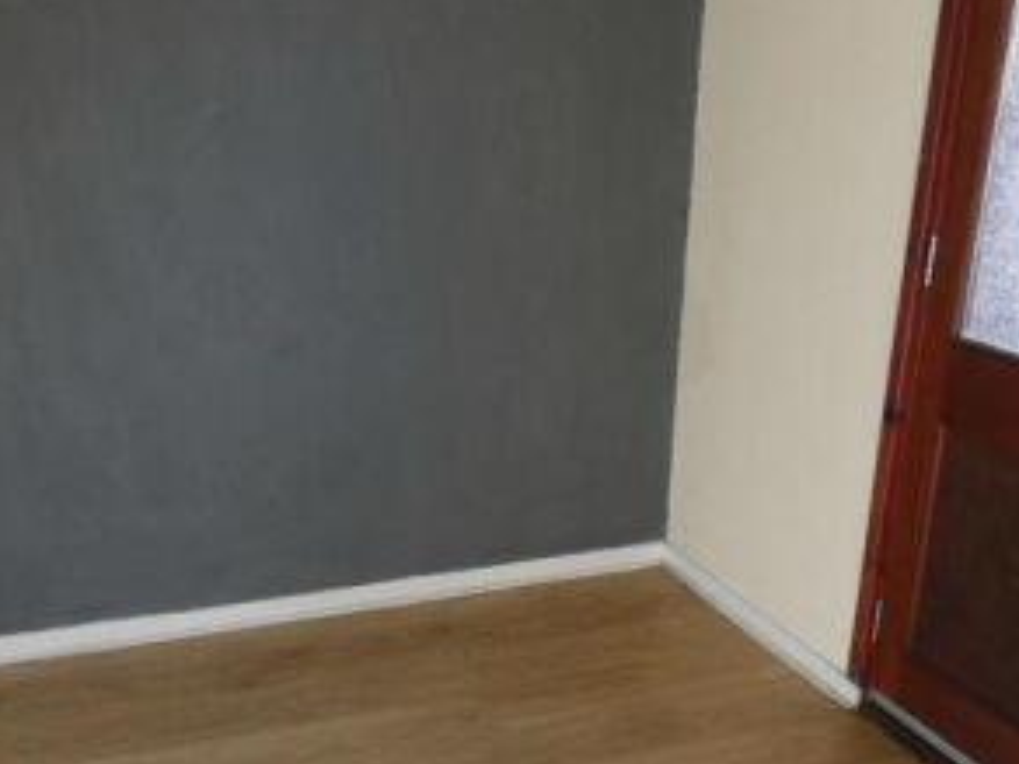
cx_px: 421
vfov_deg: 35.5
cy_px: 525
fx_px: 1177
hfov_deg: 46.6
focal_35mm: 40
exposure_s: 1/60
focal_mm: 3.6
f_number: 2.8
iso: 80
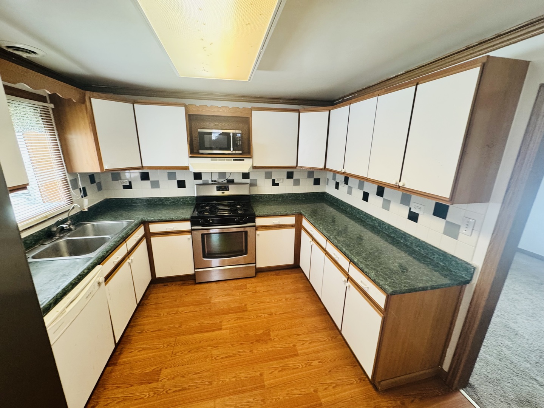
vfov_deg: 85.7
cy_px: 204
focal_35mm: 14
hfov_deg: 102.1
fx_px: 220
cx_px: 272
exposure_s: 1/60
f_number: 2.2
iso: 250
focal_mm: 2.22
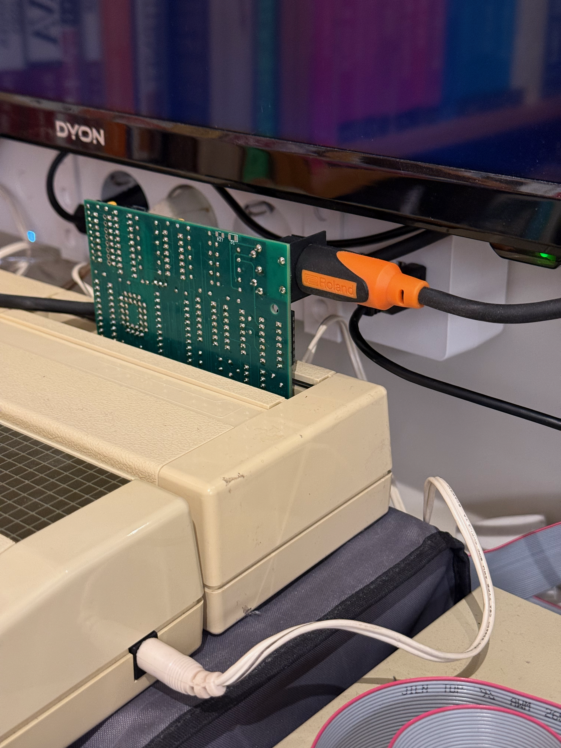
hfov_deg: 30.3
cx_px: 280
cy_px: 374
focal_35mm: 48
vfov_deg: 39.7
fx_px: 1037
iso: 250
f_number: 1.78
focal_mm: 6.76
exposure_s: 1/50
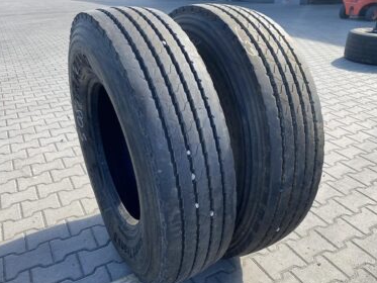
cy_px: 145
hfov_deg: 59.9
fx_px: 327
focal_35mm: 30
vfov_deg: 46.8
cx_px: 191
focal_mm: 4.25
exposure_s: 1/426
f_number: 1.8
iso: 32
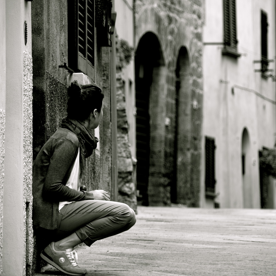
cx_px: 168
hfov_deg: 5.2
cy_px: 138
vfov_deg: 5.2
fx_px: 3028
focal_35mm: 336
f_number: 6
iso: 200
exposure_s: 1/200
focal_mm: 175
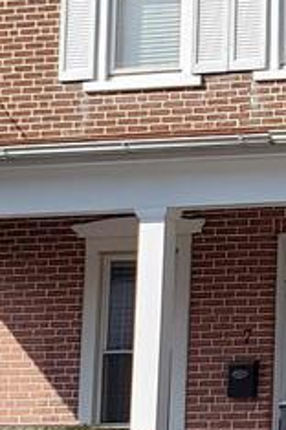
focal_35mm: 166
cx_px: 528
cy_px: 68
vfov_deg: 12.3
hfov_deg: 7.9
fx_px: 1984
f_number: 2.4
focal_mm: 4.3
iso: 50
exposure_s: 1/1433
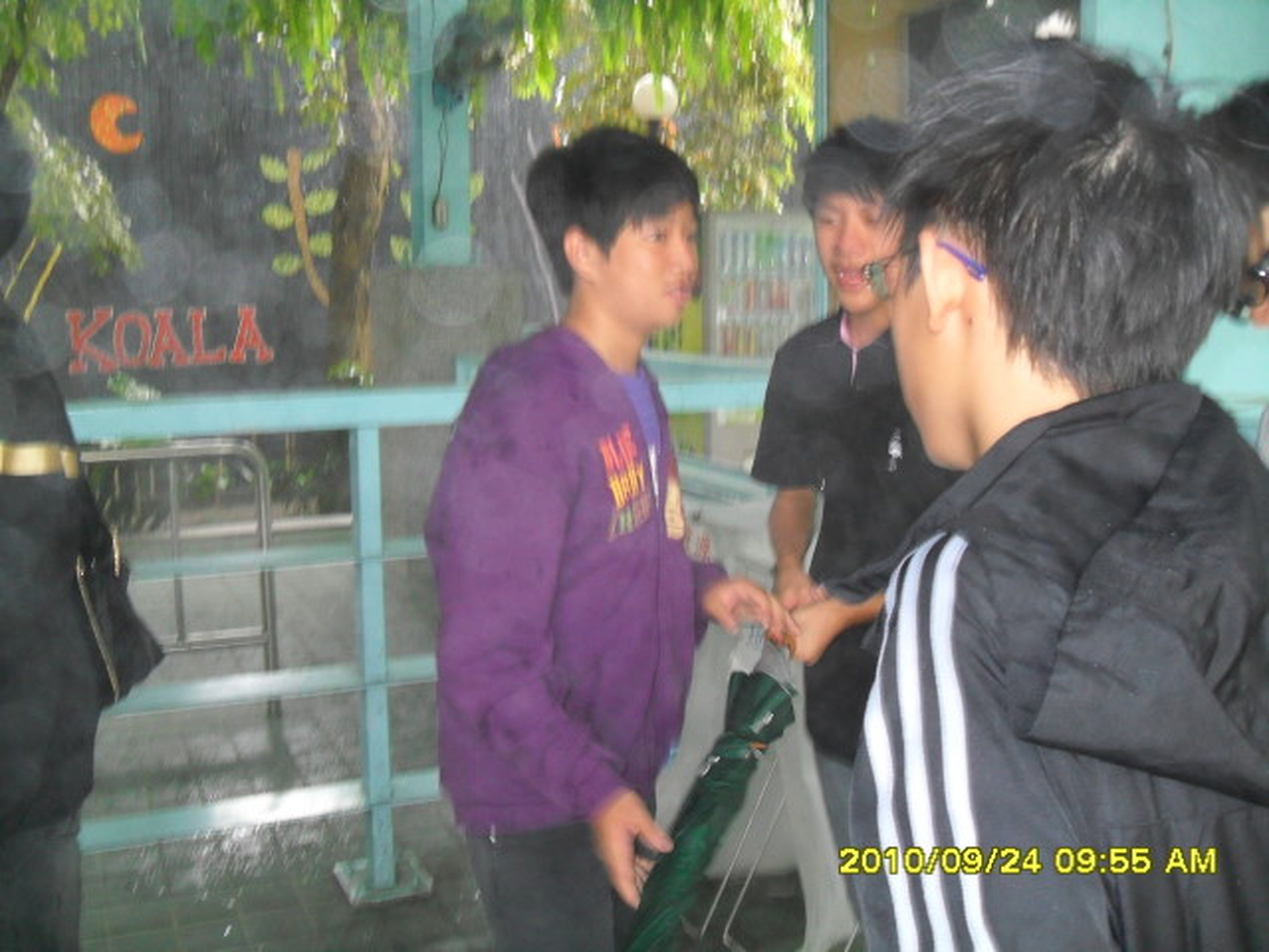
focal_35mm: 35
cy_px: 476
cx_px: 634
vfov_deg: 40.7
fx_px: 1283
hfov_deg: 52.6
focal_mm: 6.2
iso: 240
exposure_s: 1/45
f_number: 2.8
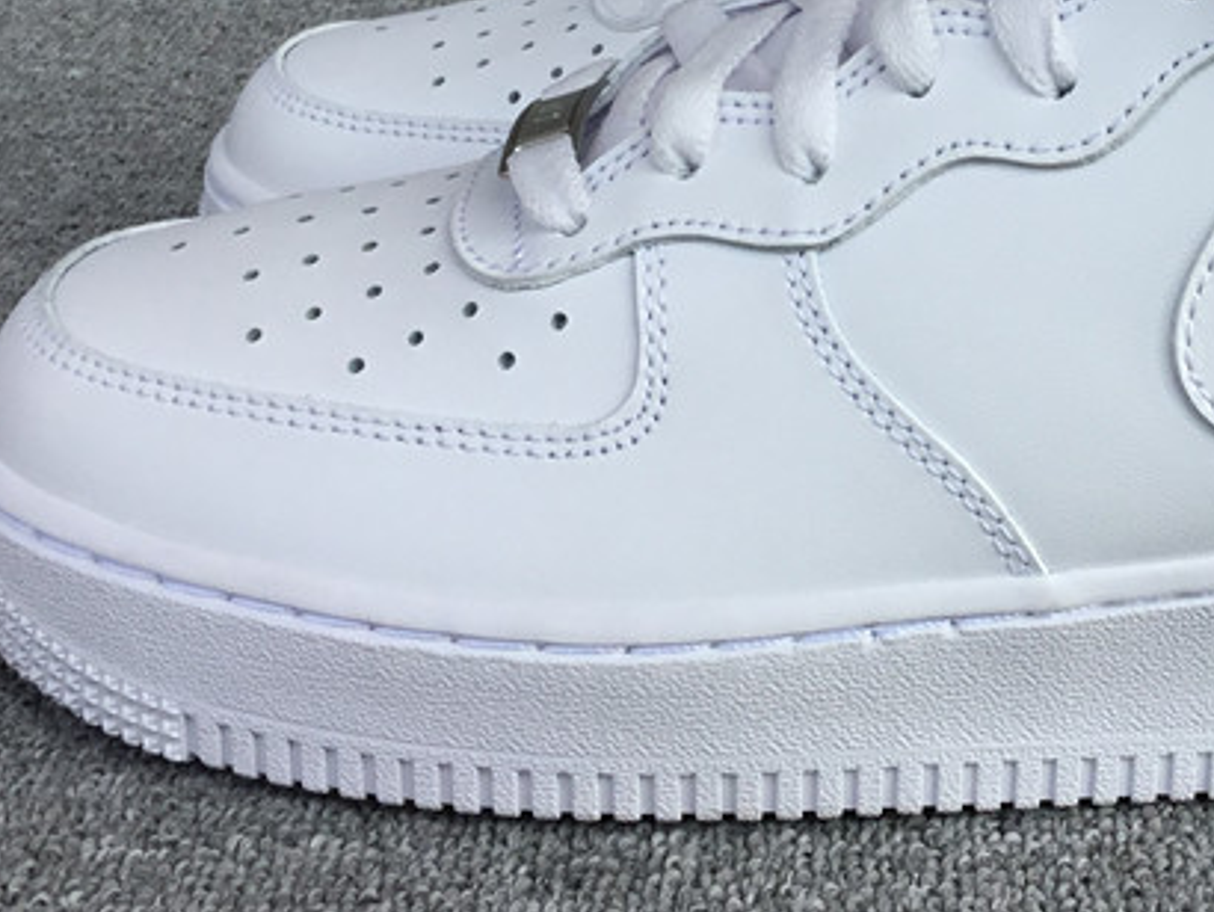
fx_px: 2386
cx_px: 1096
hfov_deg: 27.5
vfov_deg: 21.3
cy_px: 138
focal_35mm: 68
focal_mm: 3.3
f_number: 2.4
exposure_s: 1/776
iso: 25
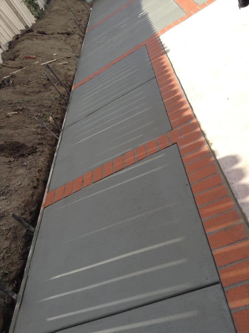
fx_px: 317
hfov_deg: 42.8
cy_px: 166
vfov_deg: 55.4
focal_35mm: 33
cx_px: 124
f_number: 2.4
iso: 25
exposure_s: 1/591
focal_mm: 3.3
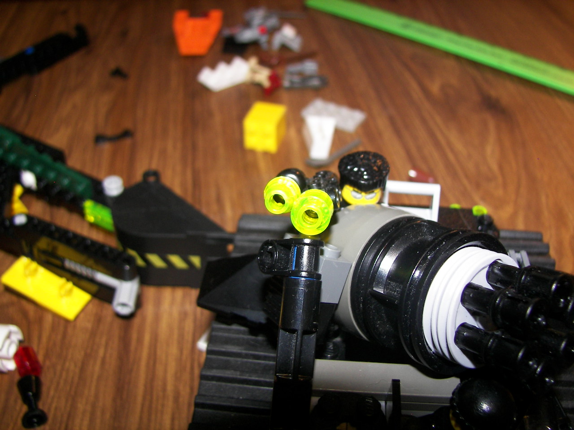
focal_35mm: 36
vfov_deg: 39.7
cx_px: 287
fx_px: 597
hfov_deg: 51.4
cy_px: 215
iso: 100
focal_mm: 6
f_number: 2.8
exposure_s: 1/30
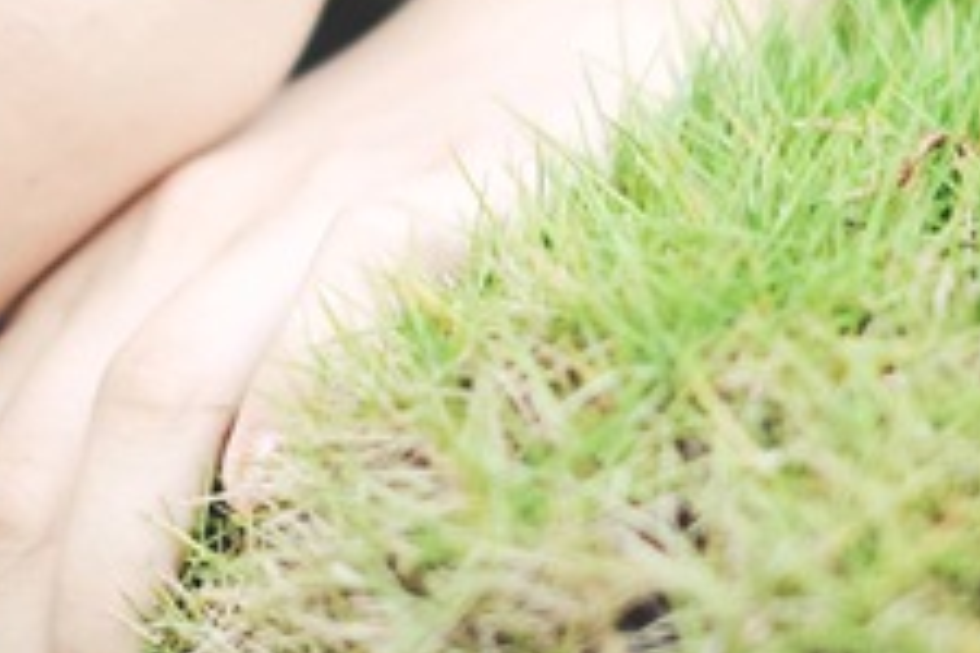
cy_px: -150
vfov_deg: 6.2
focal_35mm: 222
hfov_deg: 9.3
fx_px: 6043
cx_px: 231
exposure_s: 1/200
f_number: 1.6
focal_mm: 50
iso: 200
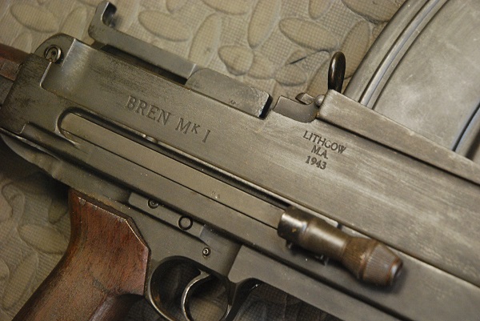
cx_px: 240
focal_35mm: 90
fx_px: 1201
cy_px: 160
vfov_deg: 15.2
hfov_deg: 22.6
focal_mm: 60
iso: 1600
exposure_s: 1/25
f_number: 4.5
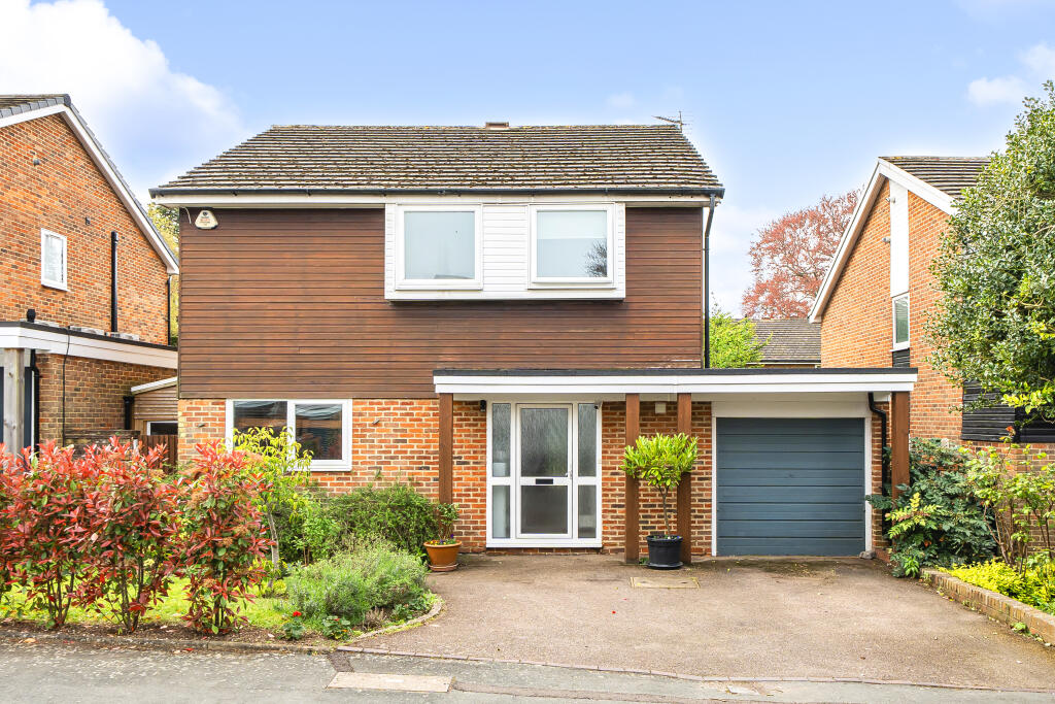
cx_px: 528
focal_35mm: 30
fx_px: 879
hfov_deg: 61.9
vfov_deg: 43.6
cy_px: 352
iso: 400
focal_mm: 20
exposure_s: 1/160
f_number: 8
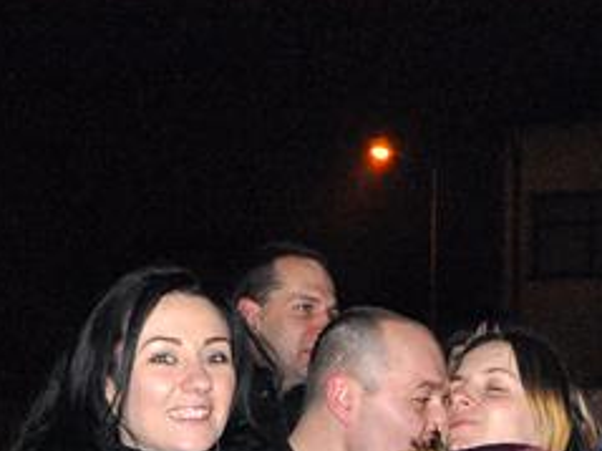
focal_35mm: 108
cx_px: 411
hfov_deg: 18.2
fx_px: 1872
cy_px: 699
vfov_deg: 12.9
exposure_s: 1/60
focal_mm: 21
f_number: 5.6
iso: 3200
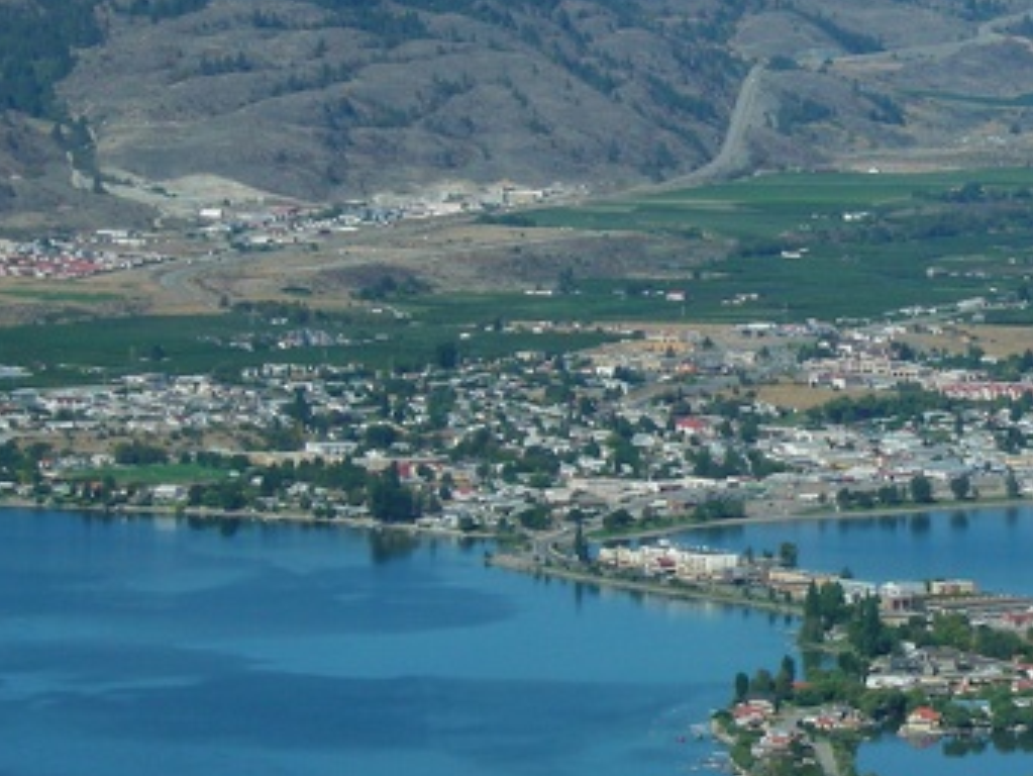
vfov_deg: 6.2
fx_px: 7135
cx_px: 1024
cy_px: 394
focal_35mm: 239
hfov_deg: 8.2
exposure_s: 1/423
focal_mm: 21.5
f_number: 7.3
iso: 64
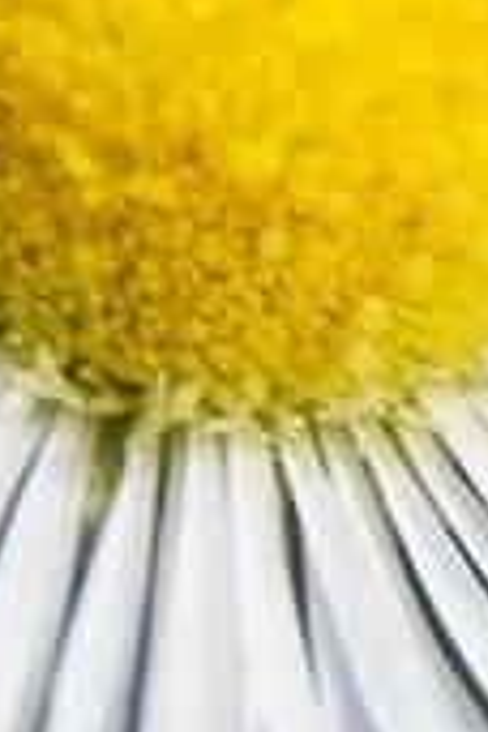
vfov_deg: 2.7
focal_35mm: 770
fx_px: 15649
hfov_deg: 1.8
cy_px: 71
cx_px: 912
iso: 100
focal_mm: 55
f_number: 5.6
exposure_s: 1/320
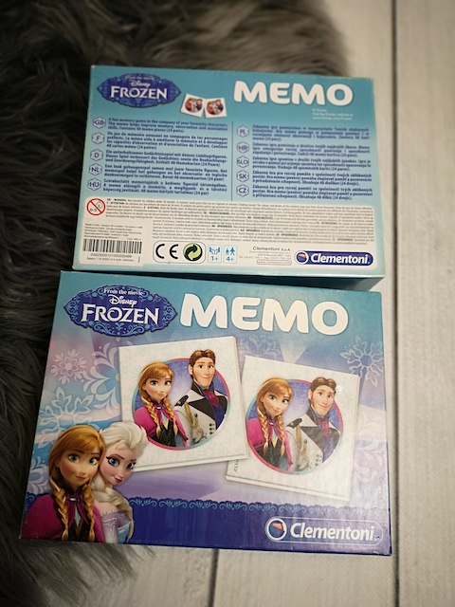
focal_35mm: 27
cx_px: 228
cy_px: 304
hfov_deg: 51.4
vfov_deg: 65.3
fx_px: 473
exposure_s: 1/50
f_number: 1.8
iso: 100
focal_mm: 5.58
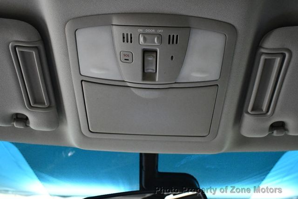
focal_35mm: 36
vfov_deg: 36.9
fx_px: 298
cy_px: 100
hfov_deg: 53.1
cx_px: 149
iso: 5000
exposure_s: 1/60
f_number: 3.5
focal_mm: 18
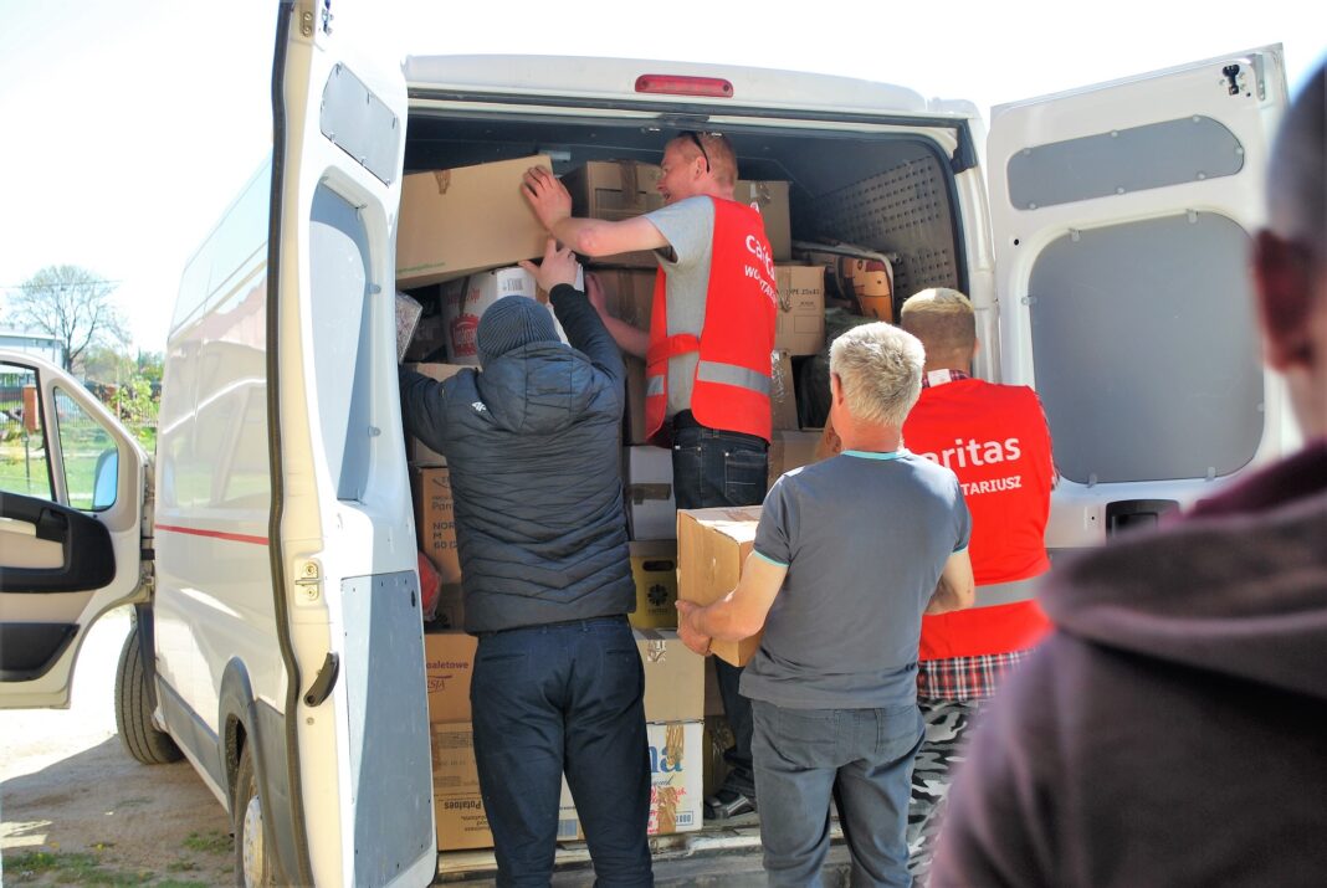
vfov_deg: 28.2
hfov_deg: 41.1
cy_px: 444
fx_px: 1771
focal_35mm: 48
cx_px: 664
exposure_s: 1/125
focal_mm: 32
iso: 110
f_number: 5.6
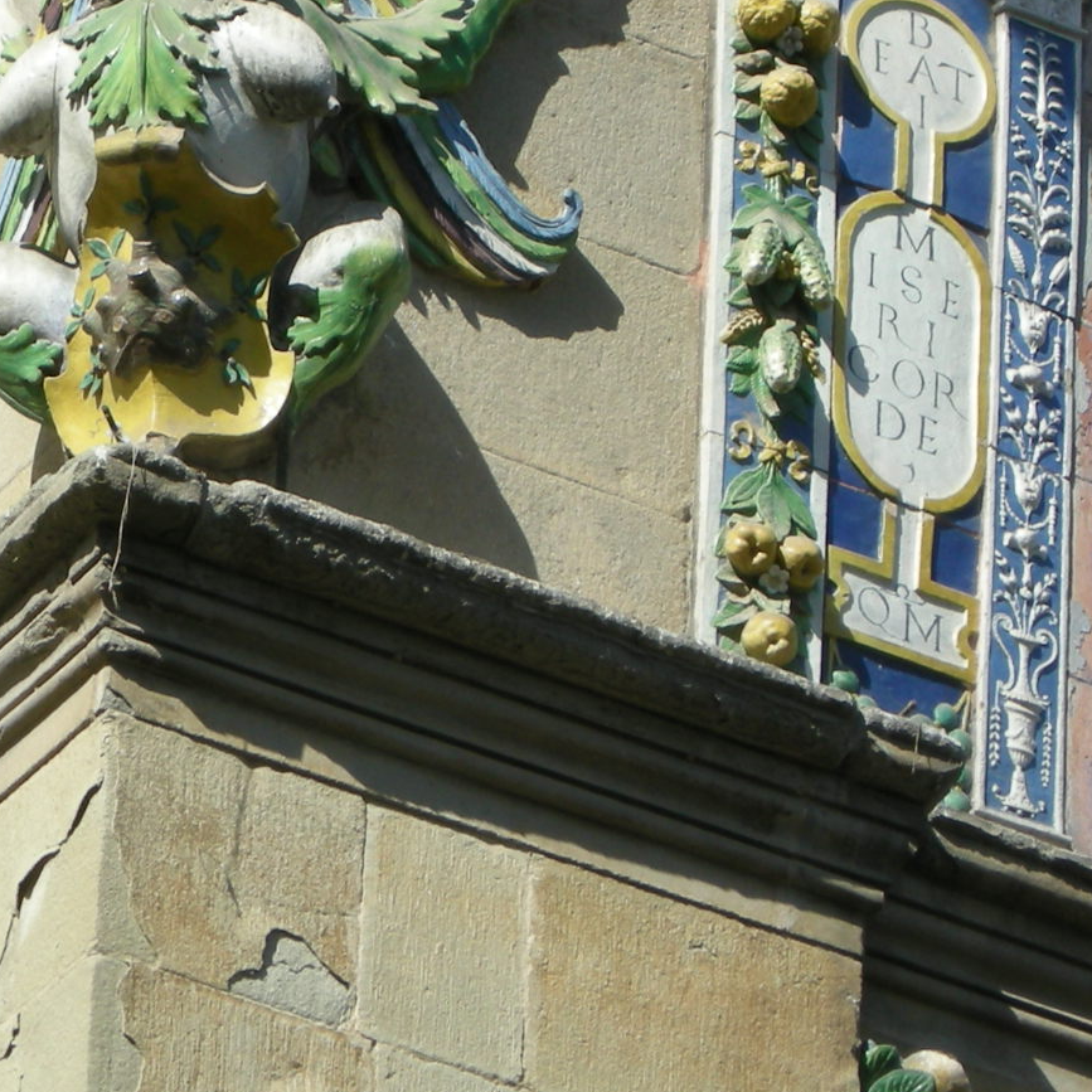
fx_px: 11885
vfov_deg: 5.3
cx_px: 236
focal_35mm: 333
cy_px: 592
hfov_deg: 5.3
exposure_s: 1/243
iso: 64
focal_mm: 26.3
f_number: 5.8
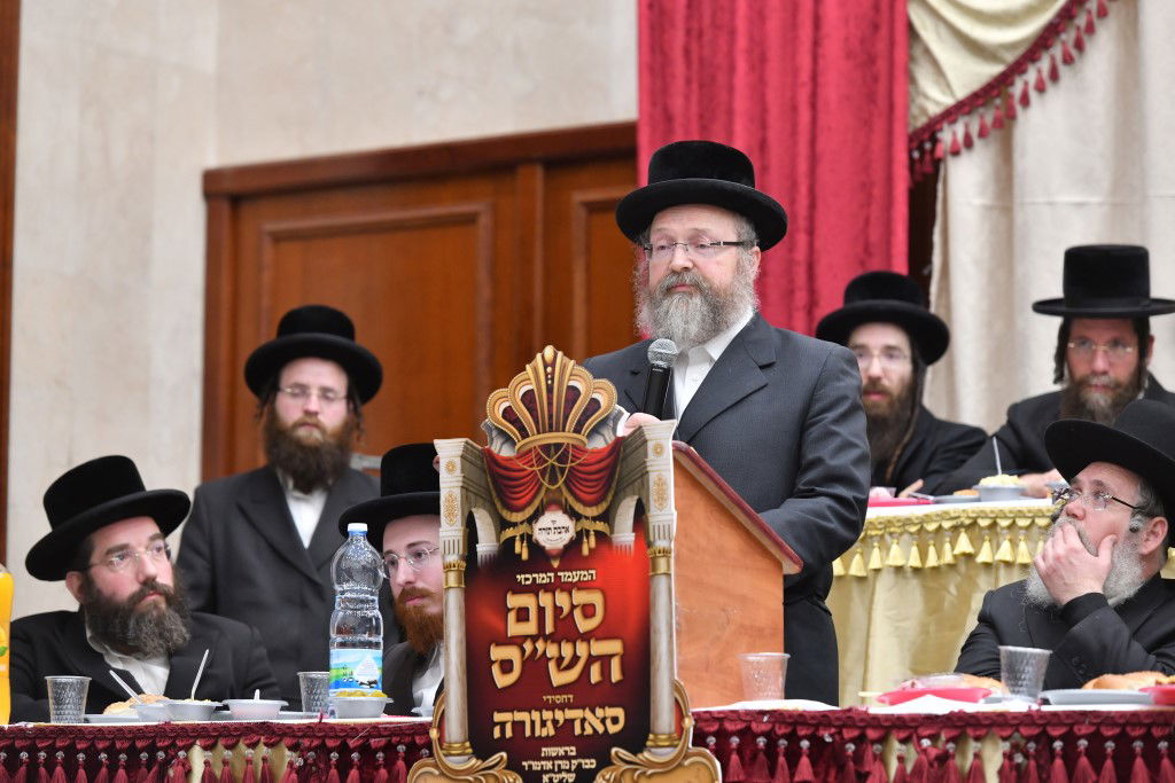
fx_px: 4733
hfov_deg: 14.2
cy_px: 392
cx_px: 588
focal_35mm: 145
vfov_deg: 9.5
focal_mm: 145
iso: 1250
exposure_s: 1/160
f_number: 5.6
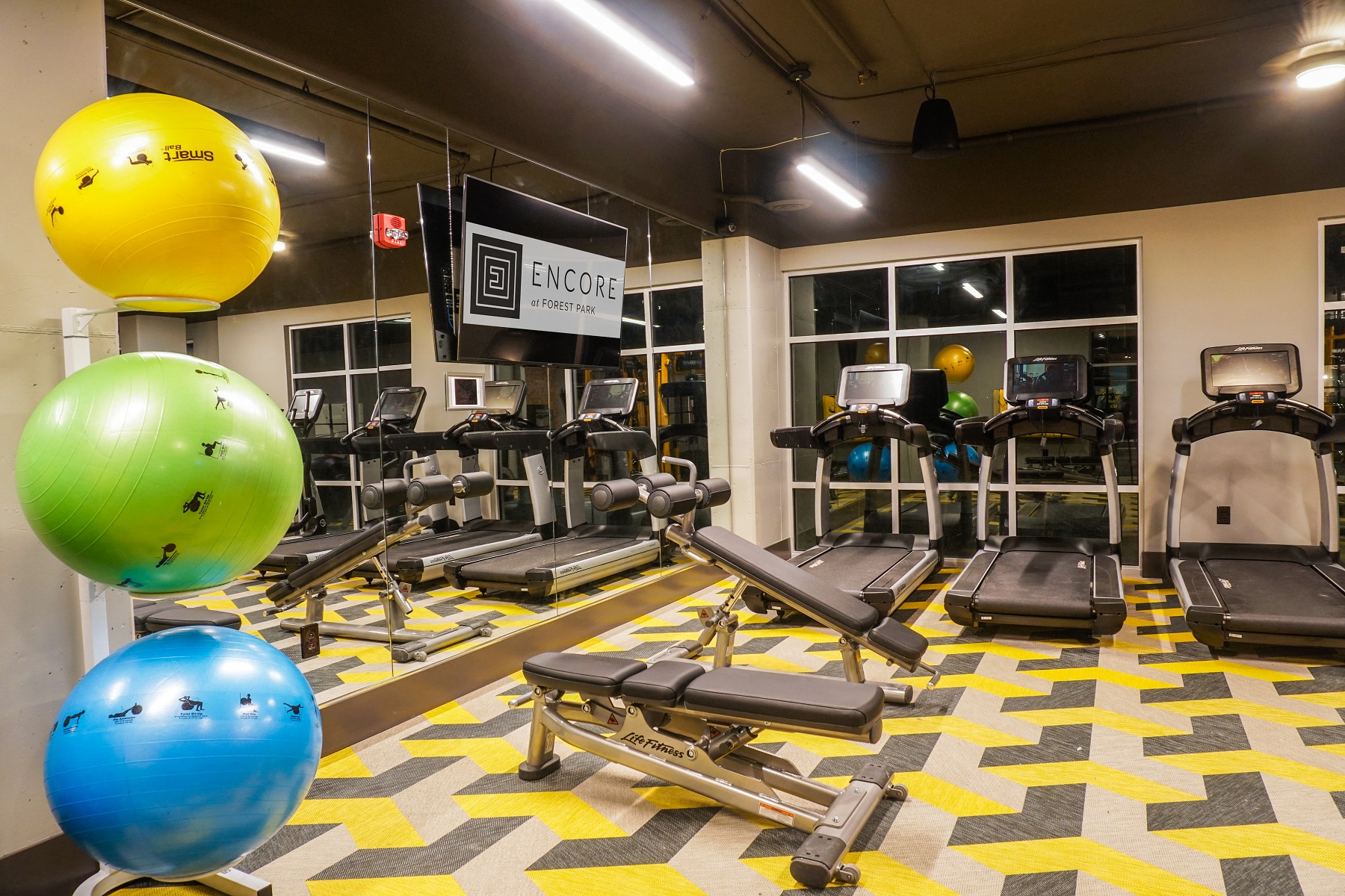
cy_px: 448
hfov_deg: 73.7
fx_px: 897
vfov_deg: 53.1
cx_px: 672
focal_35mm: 24
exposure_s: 1/4
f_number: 7.1
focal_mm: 16
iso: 400
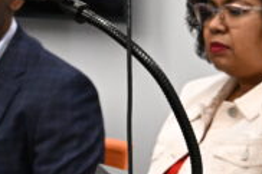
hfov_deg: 4.9
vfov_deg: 3.2
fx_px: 3076
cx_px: 119
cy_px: 183
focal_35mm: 423
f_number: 6.3
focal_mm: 75
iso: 4000
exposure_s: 1/125
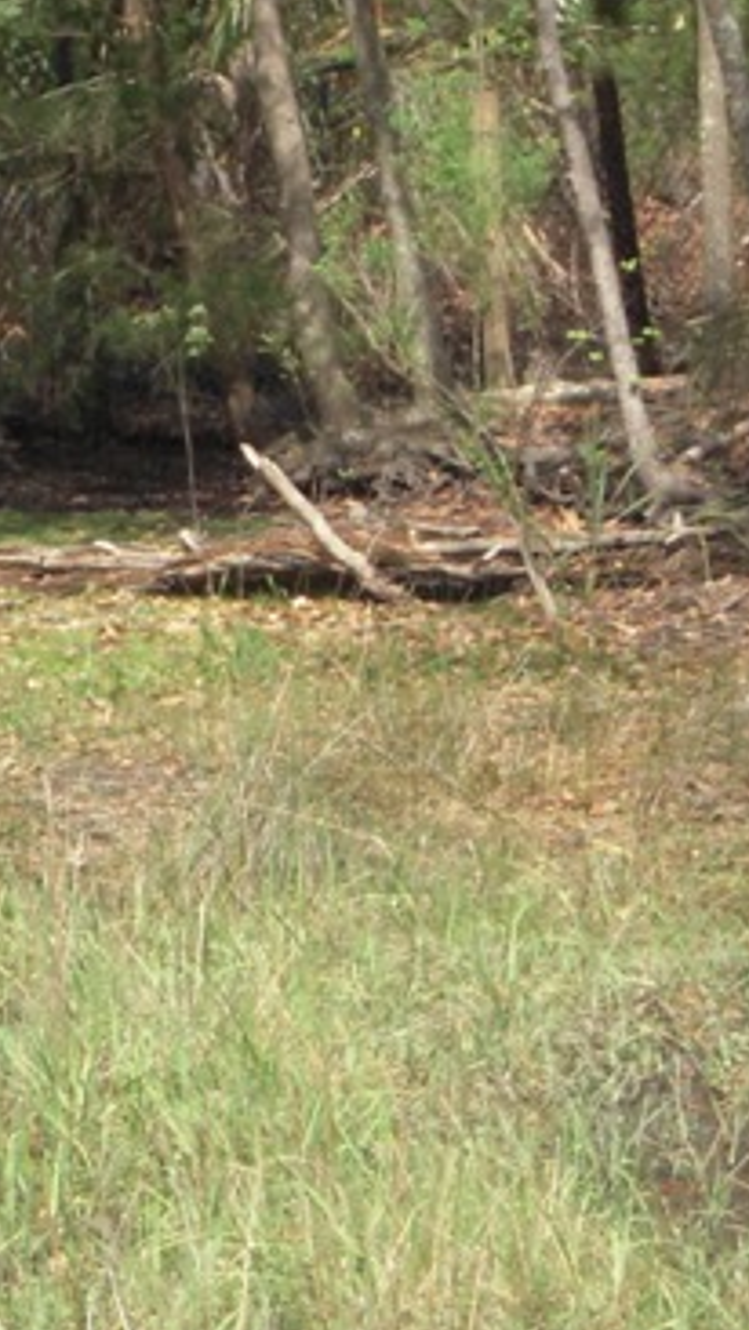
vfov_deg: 8.1
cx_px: -385
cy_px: 491
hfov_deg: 4.5
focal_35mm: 267
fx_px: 9423
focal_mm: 20
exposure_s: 1/160
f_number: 5.8
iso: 100
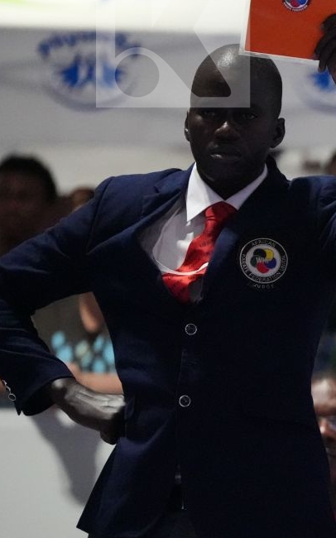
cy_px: 325
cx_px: 734
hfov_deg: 2.5
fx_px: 7651
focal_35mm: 522
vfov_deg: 4.0
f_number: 2.8
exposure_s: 1/800
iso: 12800
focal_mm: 185
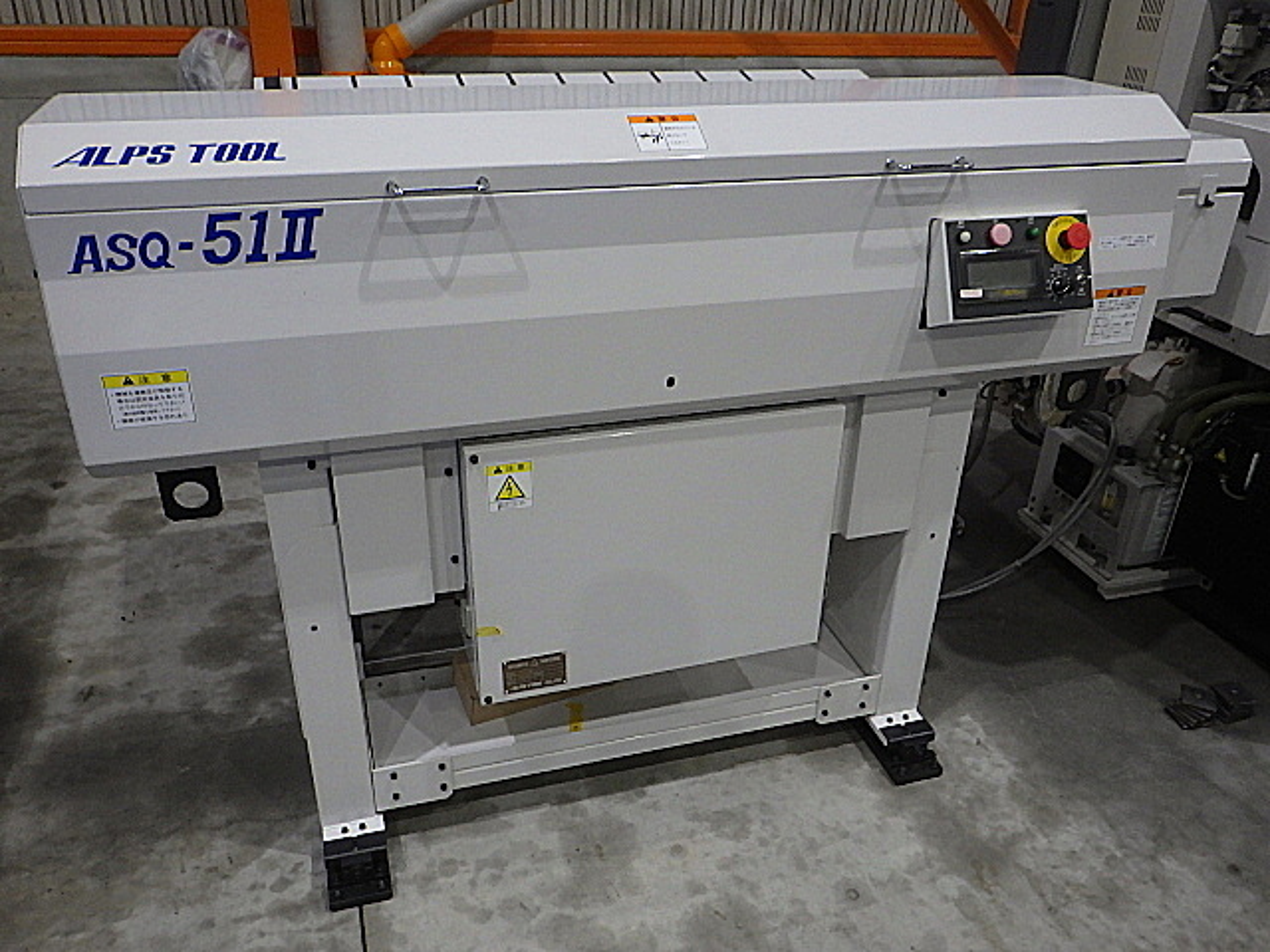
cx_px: 635
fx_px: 1027
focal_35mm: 28
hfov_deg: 63.4
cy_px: 476
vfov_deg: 49.7
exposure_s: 1/45
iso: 500
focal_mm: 5
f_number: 3.5
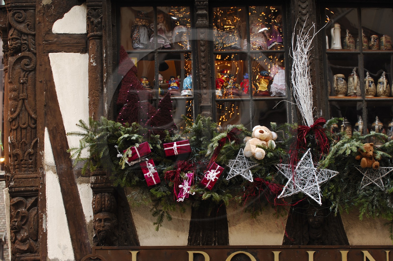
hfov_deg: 14.4
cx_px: 196
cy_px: 130
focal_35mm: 142
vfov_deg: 9.6
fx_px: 1553
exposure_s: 1/1.25
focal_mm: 95
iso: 100
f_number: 6.3
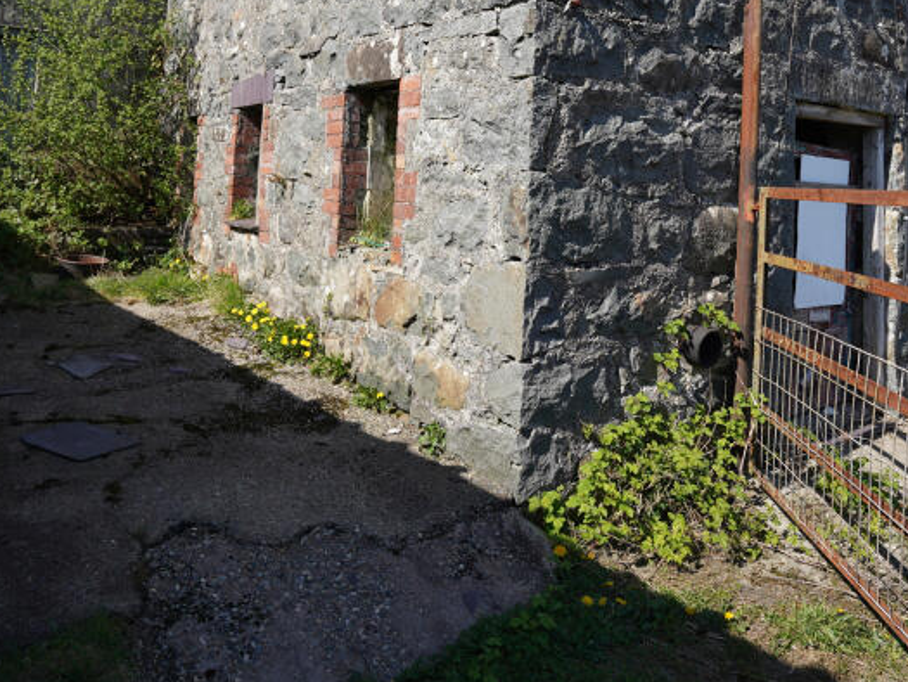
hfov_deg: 59.7
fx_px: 787
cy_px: 115
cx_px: 515
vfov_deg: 44.1
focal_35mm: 30
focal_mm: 16
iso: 100
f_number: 4.5
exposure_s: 1/500
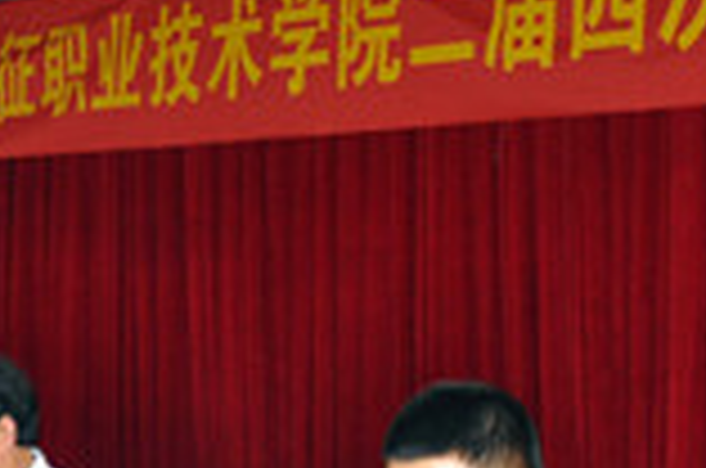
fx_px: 2341
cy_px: 324
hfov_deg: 16.5
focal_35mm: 120
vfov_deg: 11.4
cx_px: -117
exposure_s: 1/60
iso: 800
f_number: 4
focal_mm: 25
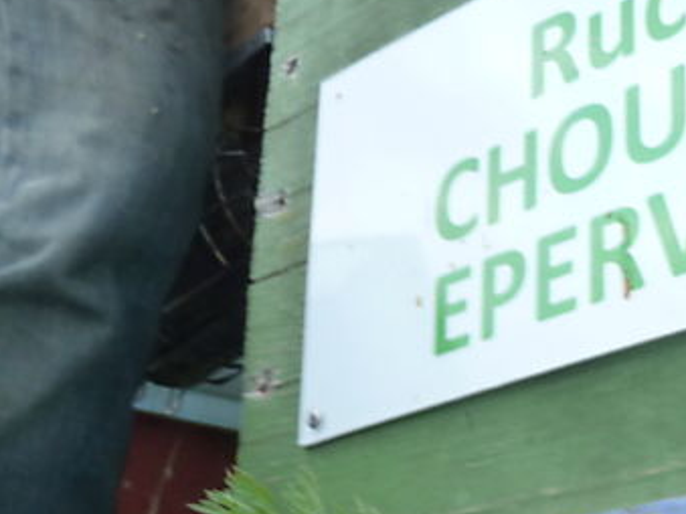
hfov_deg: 29.2
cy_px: 447
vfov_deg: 24.2
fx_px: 1169
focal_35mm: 59
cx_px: 773
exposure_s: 1/250
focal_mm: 4.1
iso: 125
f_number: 4
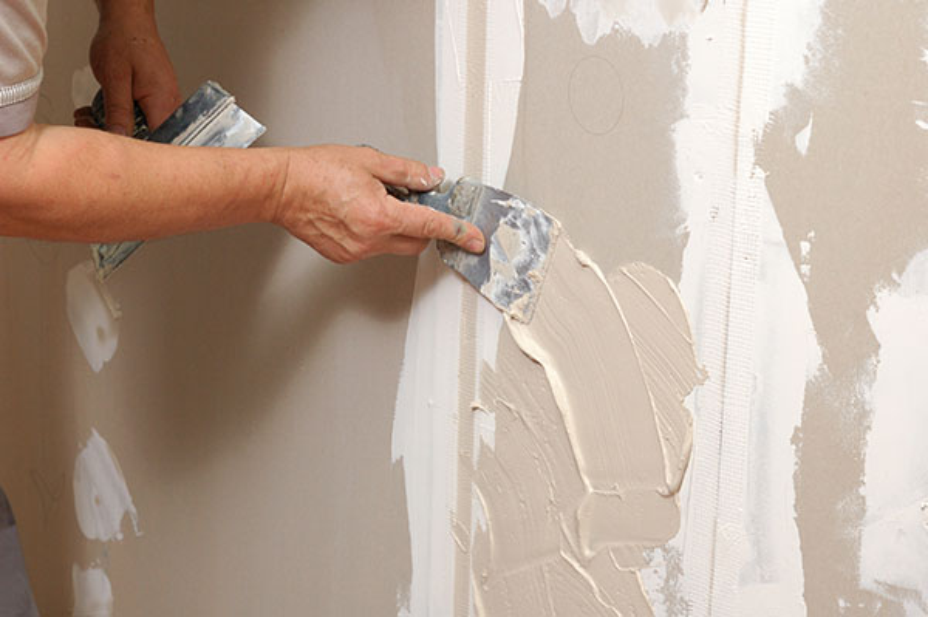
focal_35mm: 75
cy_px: 308
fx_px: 1932
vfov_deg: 18.2
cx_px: 464
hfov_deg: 27.0
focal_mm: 50
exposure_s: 1/250
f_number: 5.6
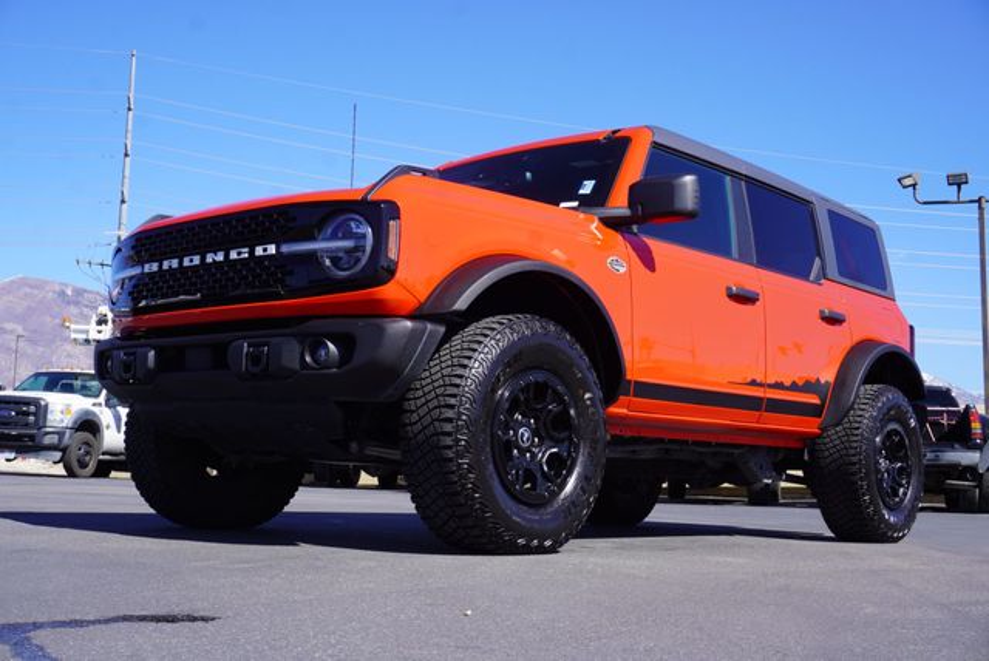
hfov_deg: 46.4
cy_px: 330
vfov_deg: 32.0
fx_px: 1155
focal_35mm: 42
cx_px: 494
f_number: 10
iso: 100
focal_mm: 28
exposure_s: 1/125
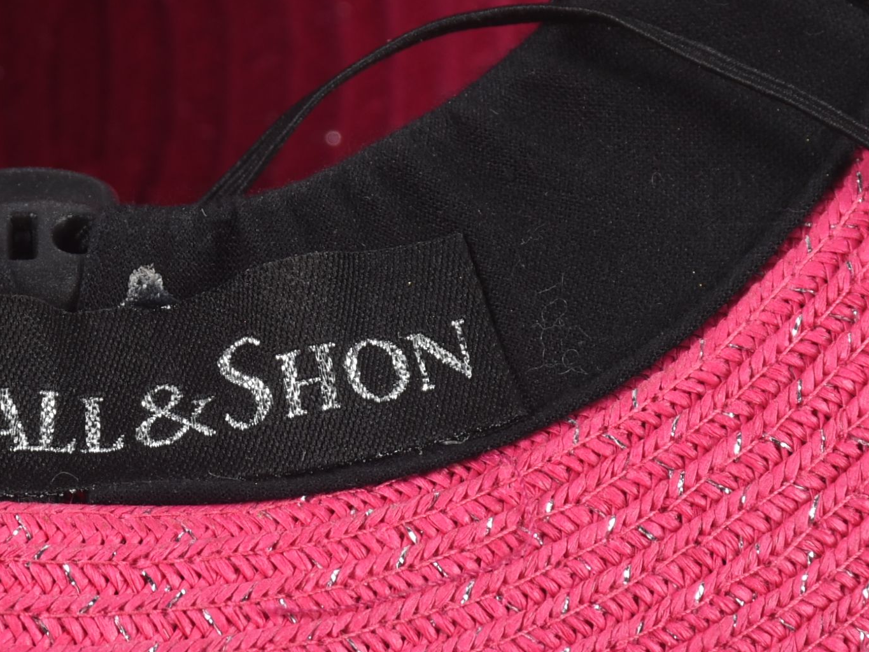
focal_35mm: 443
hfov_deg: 4.5
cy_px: 349
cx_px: 187
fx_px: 11122
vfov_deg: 3.4
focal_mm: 140
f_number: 13
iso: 200
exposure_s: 1/125
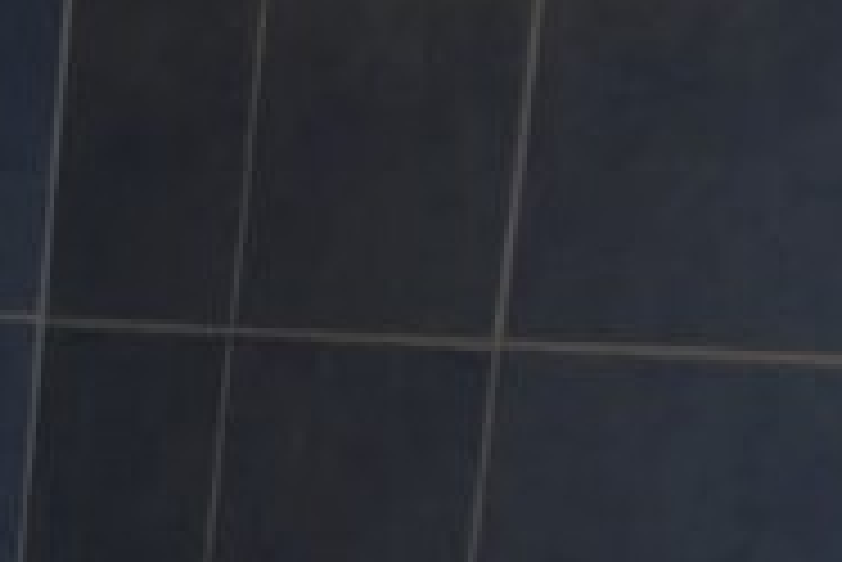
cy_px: 710
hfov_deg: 18.5
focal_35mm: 92
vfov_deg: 14.3
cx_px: -565
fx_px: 2153
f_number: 3.5
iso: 200
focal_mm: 10
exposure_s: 1/60
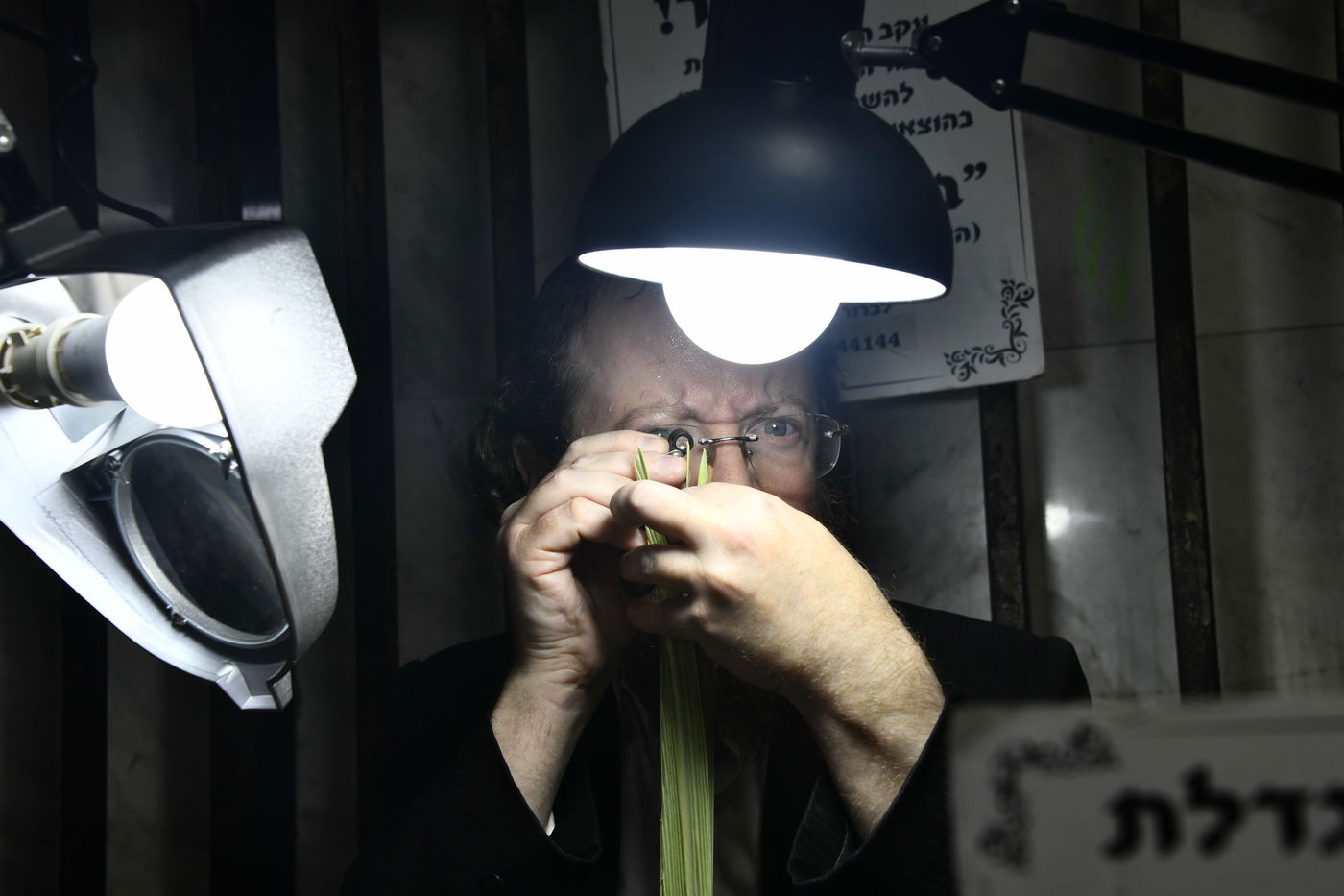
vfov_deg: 24.2
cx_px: 672
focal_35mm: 56
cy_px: 448
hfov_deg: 35.6
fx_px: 2090
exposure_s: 1/250
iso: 400
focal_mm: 56
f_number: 8
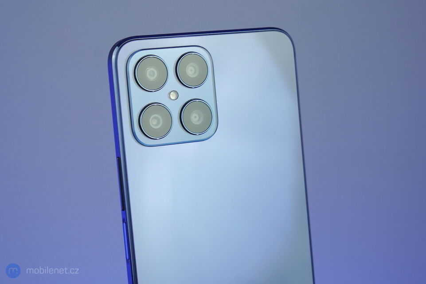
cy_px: 142
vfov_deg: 27.0
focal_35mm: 50
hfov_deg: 39.6
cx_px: 213
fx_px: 591
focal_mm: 50
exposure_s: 1/160
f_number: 6.3
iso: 640
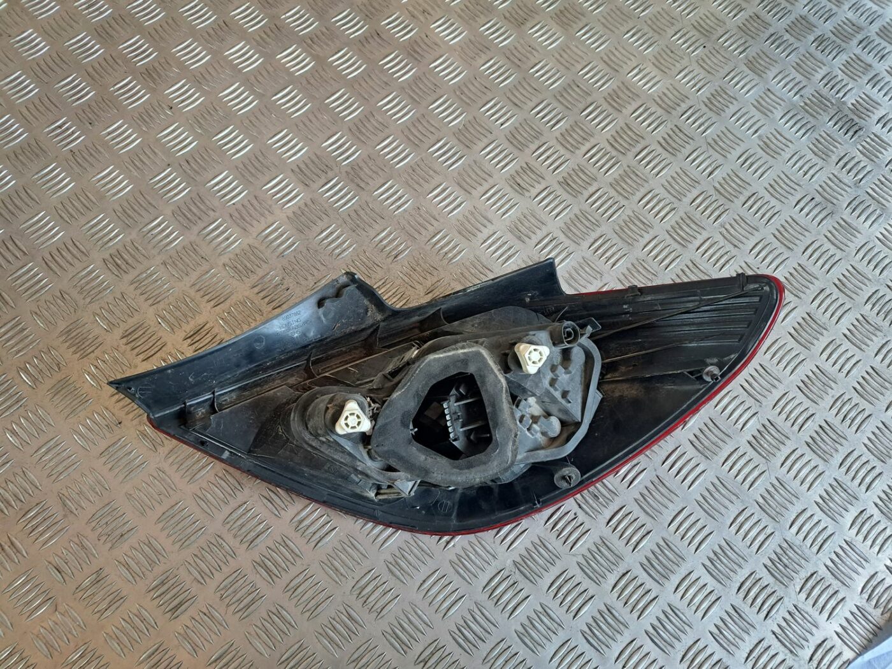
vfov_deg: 56.8
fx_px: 618
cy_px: 334
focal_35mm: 24
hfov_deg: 71.6
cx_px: 446
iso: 320
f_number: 1.8
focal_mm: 5.23
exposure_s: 1/60
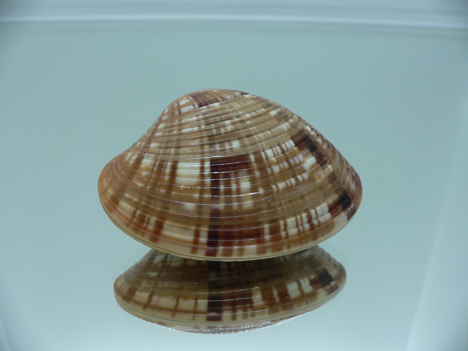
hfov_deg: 52.6
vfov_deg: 40.7
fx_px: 473
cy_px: 176
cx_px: 234
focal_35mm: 35
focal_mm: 4.6
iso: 80
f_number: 2.8
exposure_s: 1/60
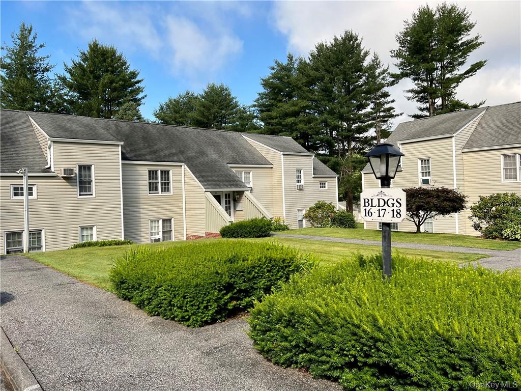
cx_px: 260
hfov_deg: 67.3
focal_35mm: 26
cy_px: 196
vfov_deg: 53.1
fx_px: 391
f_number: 1.5
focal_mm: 5.7
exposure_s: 1/2353
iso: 50
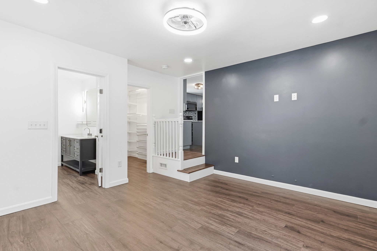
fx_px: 173
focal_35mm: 16
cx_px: 188
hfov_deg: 95.0
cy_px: 126
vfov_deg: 72.0
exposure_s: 1/200
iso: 800
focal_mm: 11
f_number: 7.1
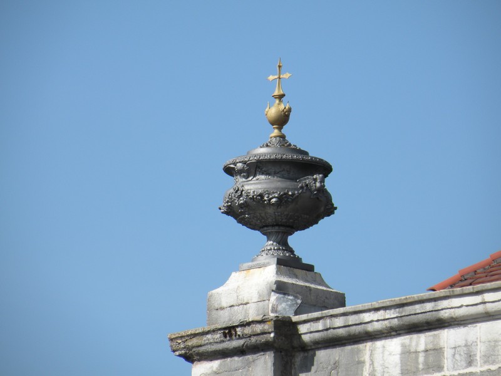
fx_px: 7034
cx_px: 250
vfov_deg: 3.1
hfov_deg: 4.1
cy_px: 188
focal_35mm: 486
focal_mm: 84.2
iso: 64
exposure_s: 1/329
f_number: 6.3
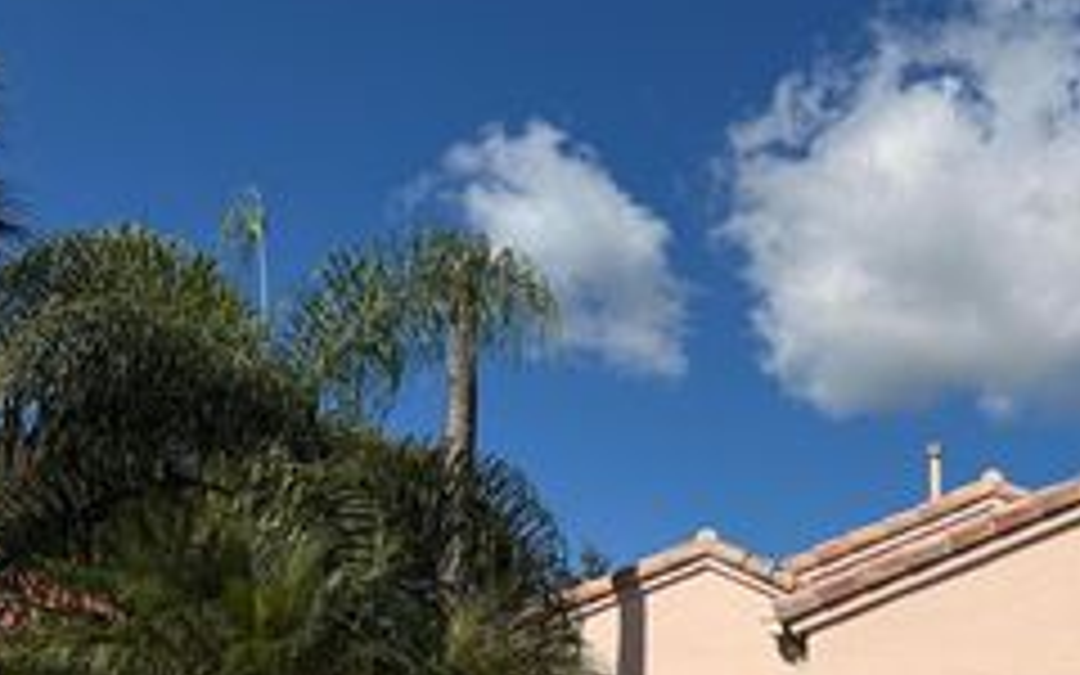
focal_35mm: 53
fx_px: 1560
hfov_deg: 35.7
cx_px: 986
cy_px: 749
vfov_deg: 22.9
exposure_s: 1/11905
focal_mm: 6.76
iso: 80
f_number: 1.78
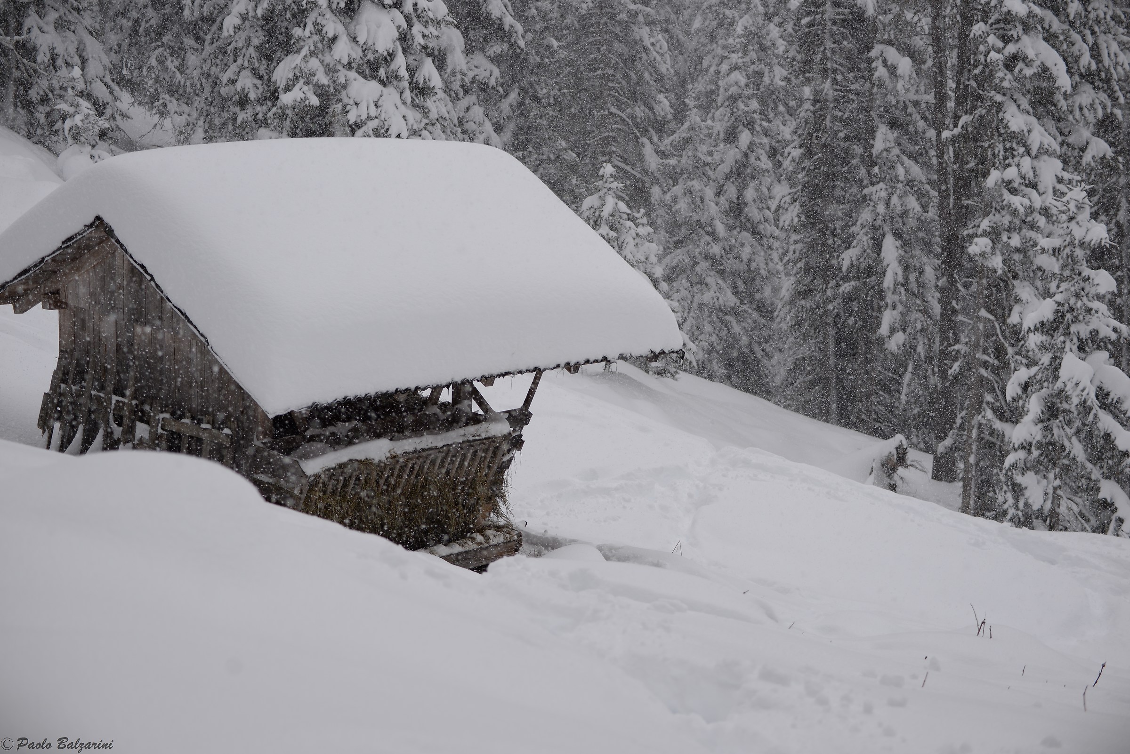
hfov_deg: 25.4
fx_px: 2512
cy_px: 377
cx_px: 565
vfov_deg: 17.1
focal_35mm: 80
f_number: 4.5
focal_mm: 80
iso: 100
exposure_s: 1/640
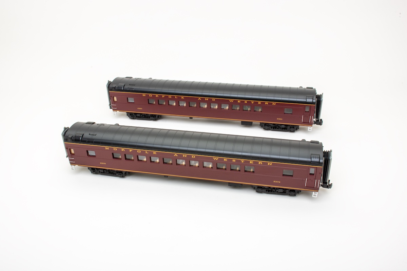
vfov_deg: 36.9
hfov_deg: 53.1
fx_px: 407
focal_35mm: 36
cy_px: 136
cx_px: 204
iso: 100
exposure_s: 1/160
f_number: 25
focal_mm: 24
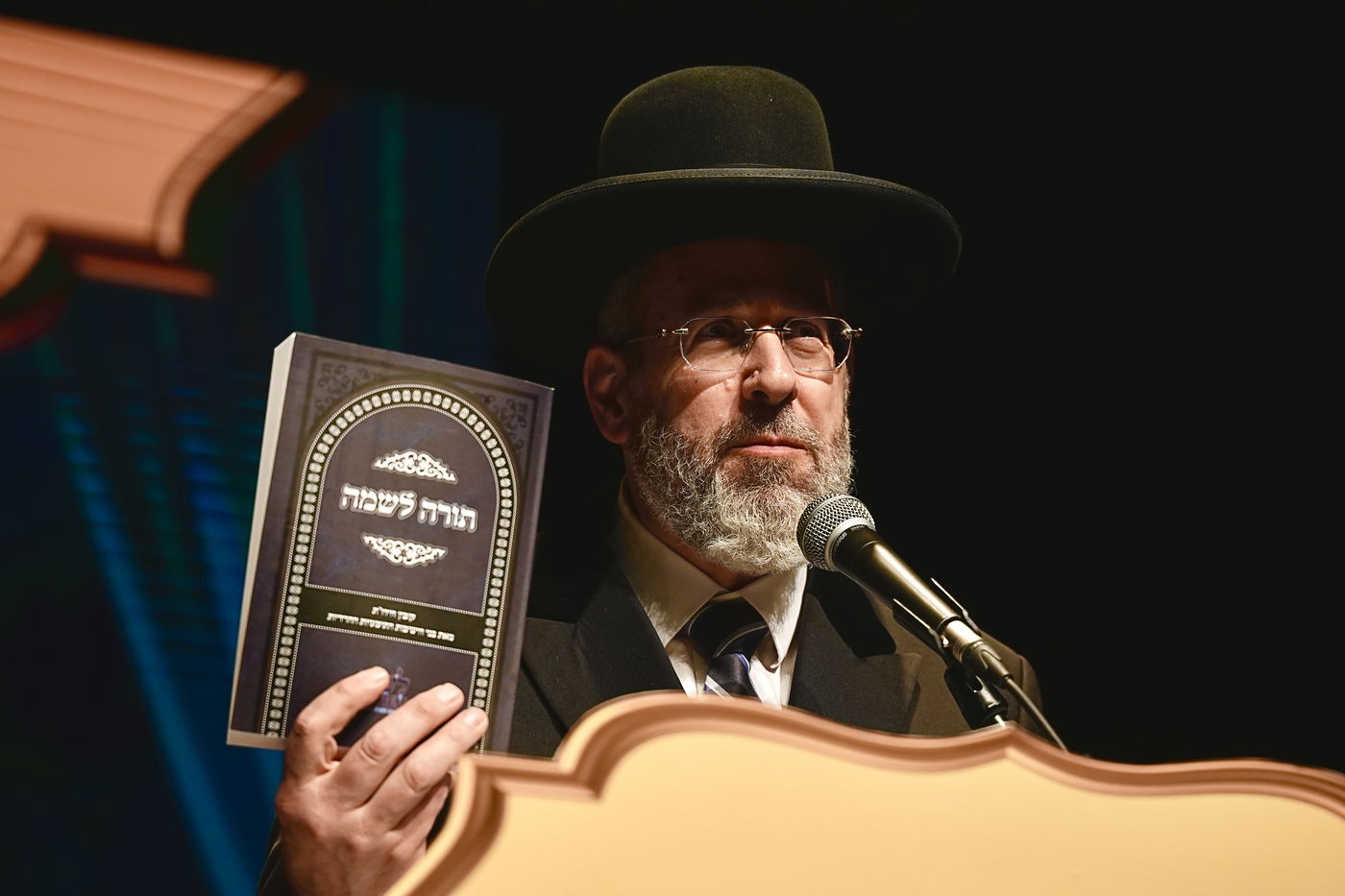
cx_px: 672
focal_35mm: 105
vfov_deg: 13.0
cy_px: 448
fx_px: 3922
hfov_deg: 19.5
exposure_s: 1/250
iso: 800
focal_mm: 70
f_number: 2.8
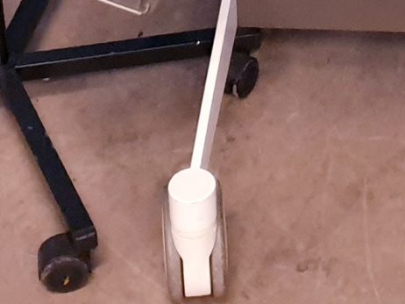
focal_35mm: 144
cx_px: 491
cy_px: -313
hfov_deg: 13.3
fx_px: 1686
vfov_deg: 9.6
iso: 250
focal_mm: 4.3
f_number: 1.5
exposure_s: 1/25
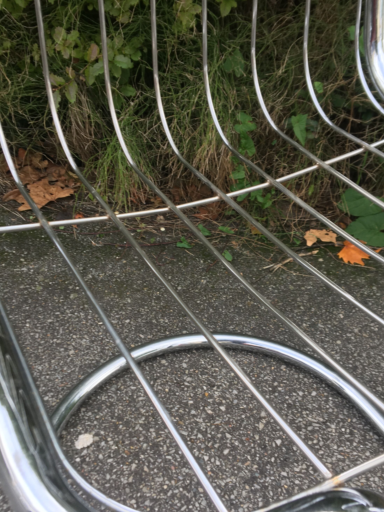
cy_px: 280
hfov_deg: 35.9
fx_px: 592
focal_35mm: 40
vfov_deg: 46.7
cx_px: 203
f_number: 2.2
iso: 25
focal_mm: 4.15
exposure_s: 1/112
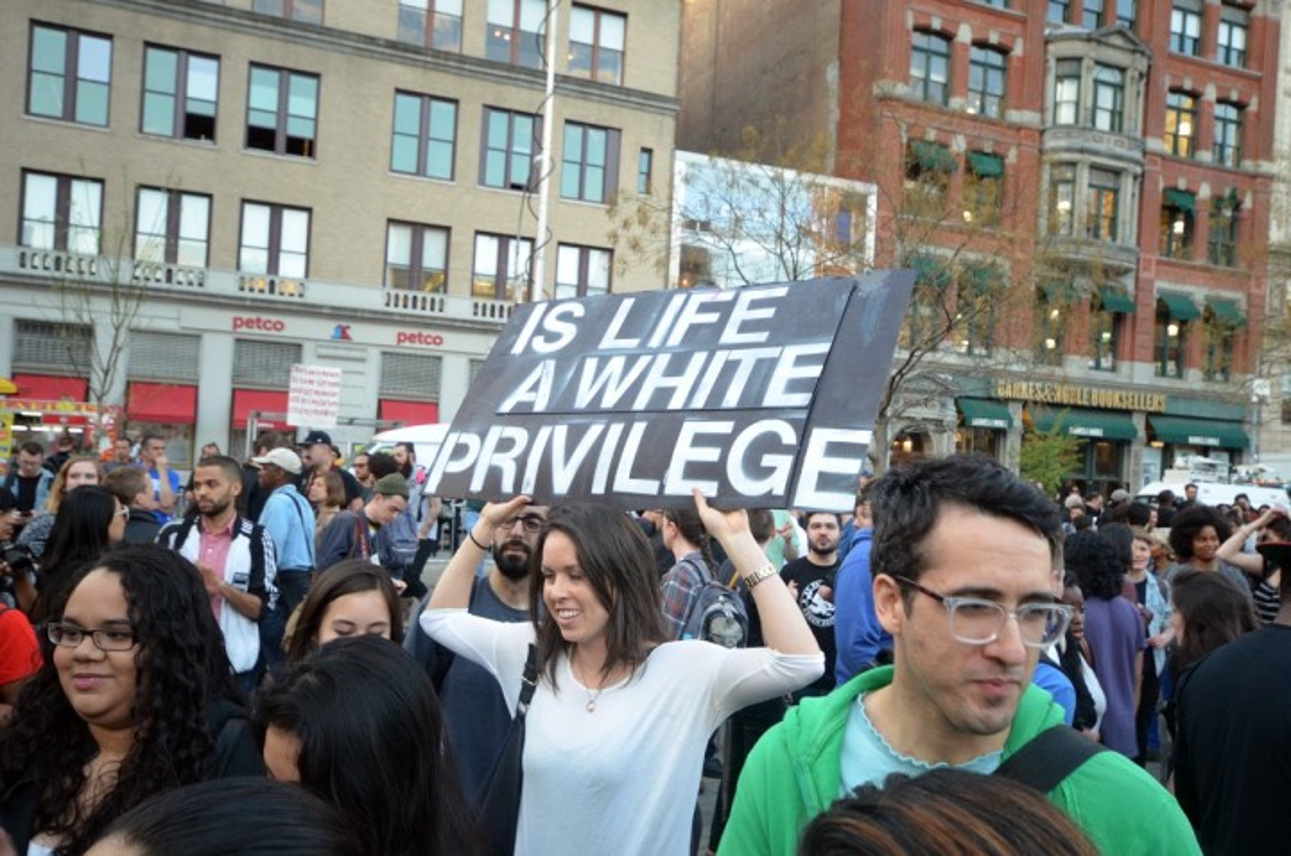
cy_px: 428
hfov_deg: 62.0
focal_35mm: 30
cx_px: 646
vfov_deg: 43.4
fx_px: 1074
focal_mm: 20
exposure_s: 1/60
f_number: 5.6
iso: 640
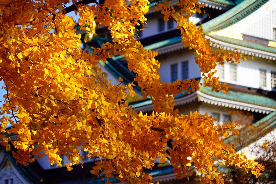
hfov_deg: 12.0
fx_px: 1318
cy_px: 92
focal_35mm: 172
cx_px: 138
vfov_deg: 8.0
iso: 100
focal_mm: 172
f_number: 6.7
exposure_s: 1/250
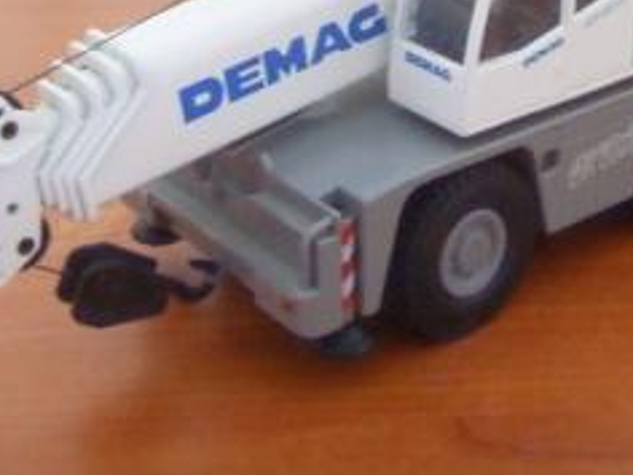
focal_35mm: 74
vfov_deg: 19.5
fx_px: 1353
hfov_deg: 26.1
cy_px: 51
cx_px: 448
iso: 150
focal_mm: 6.6
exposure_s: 1/3
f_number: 3.5
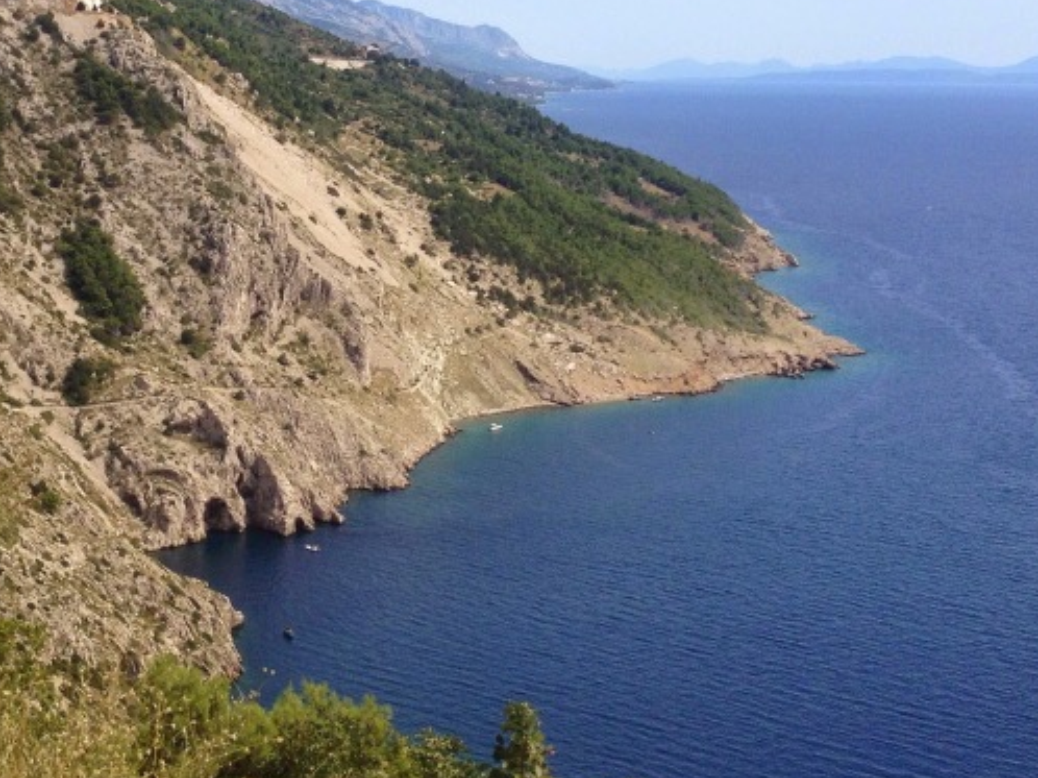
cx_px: 367
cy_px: 167
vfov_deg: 20.2
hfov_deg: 26.9
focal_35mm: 72
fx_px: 2158
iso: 50
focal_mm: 4.28
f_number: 2.4
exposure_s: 1/1783
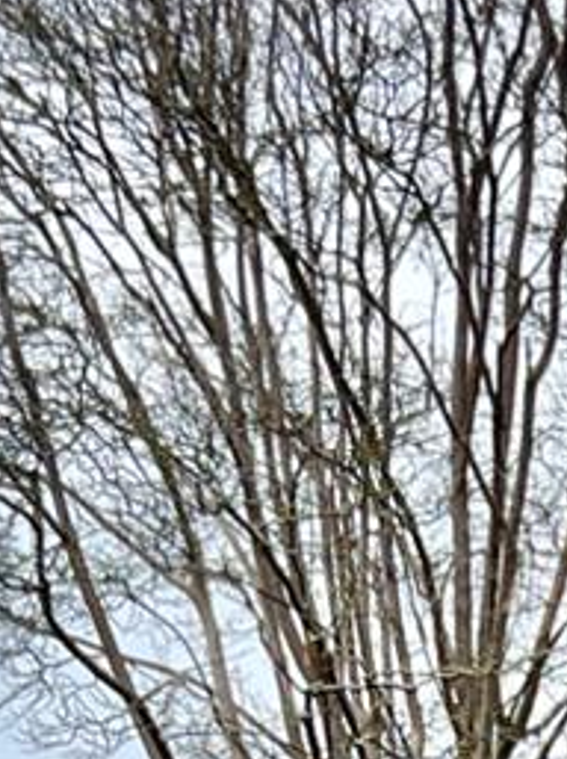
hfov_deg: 9.6
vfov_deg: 11.0
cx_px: 642
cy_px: 1822
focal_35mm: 152
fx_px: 3328
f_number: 1.5
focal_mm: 5.7
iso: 50
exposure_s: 1/163
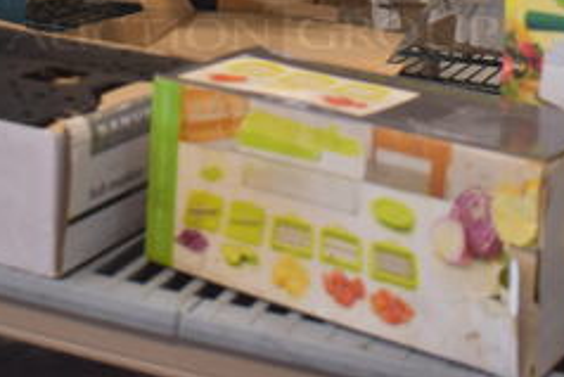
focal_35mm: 77
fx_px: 1207
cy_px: -66
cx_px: 256
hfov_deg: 26.3
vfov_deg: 17.0
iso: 1100
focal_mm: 20
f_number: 3.5
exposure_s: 1/125
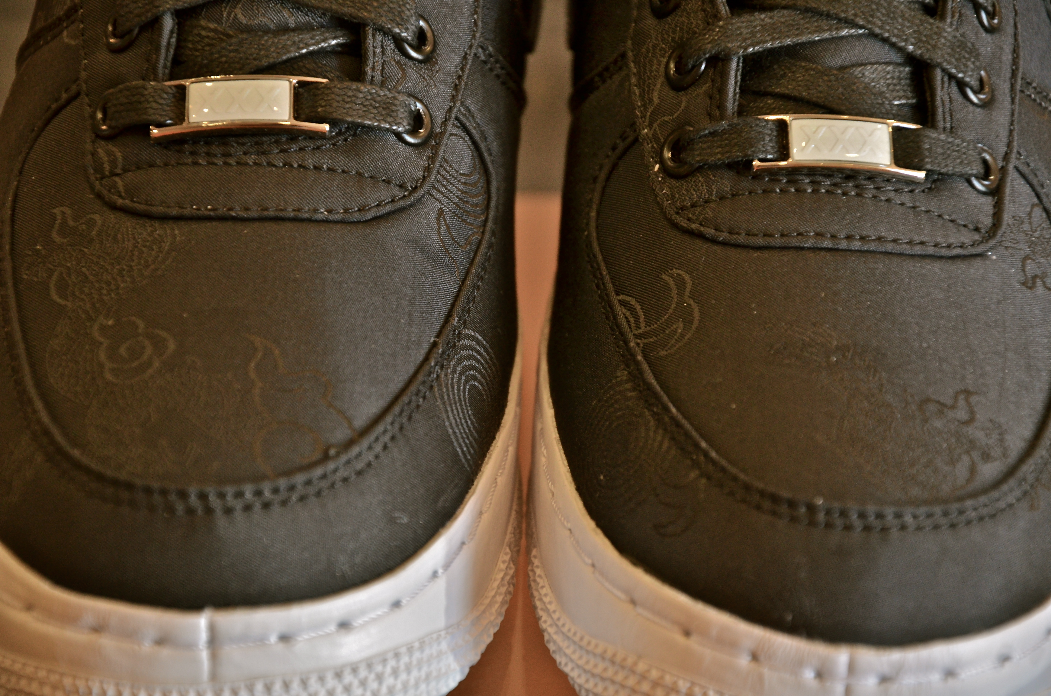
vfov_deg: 9.3
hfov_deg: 14.0
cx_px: 526
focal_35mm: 147
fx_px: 4283
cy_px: 348
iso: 800
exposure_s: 1/60
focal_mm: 98
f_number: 5.6
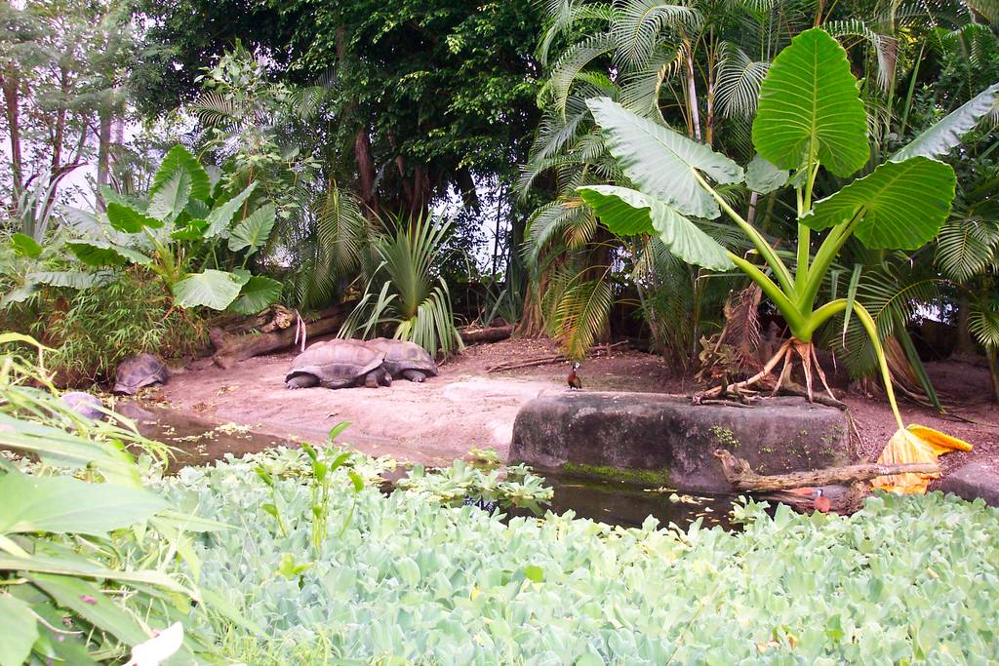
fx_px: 971
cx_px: 500
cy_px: 333
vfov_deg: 37.9
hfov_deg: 54.4
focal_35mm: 35
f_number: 2.8
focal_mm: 7.5
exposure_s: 1/90
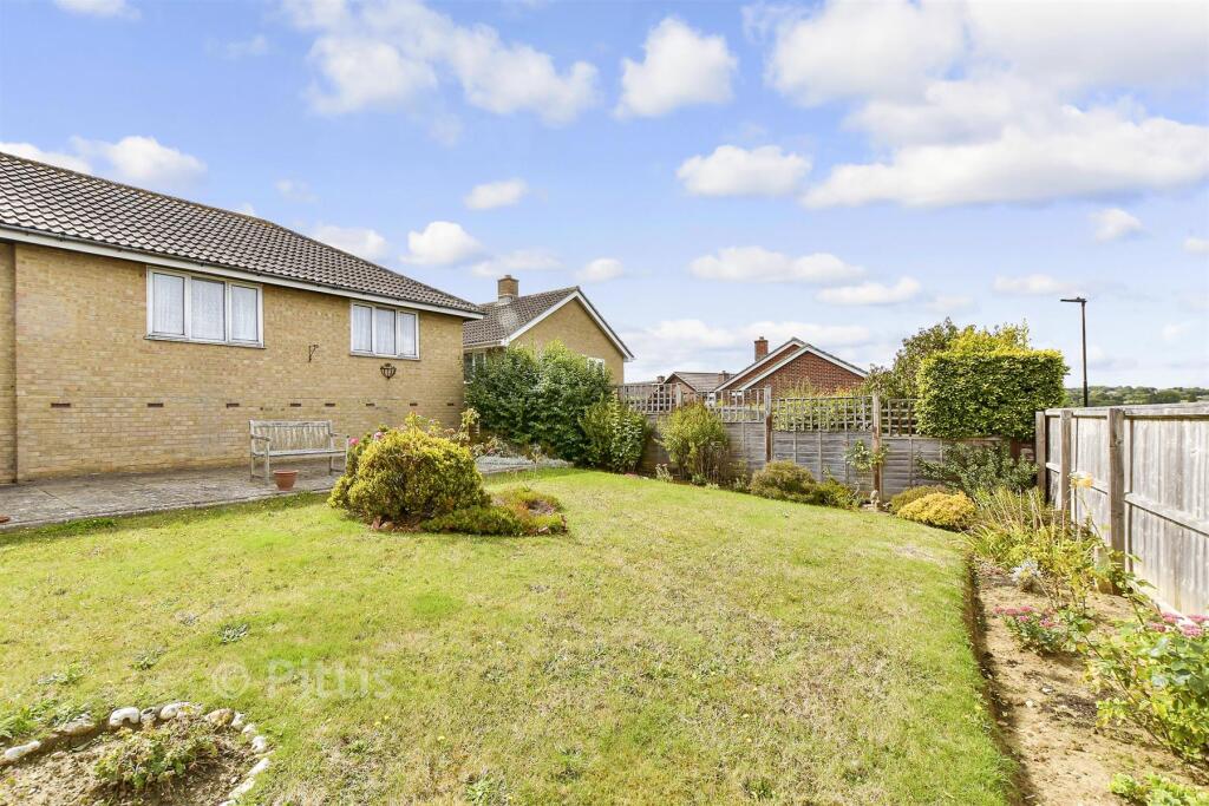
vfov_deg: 77.3
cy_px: 403
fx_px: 504
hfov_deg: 100.4
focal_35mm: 15
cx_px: 604
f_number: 8
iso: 160
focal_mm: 10
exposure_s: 1/250
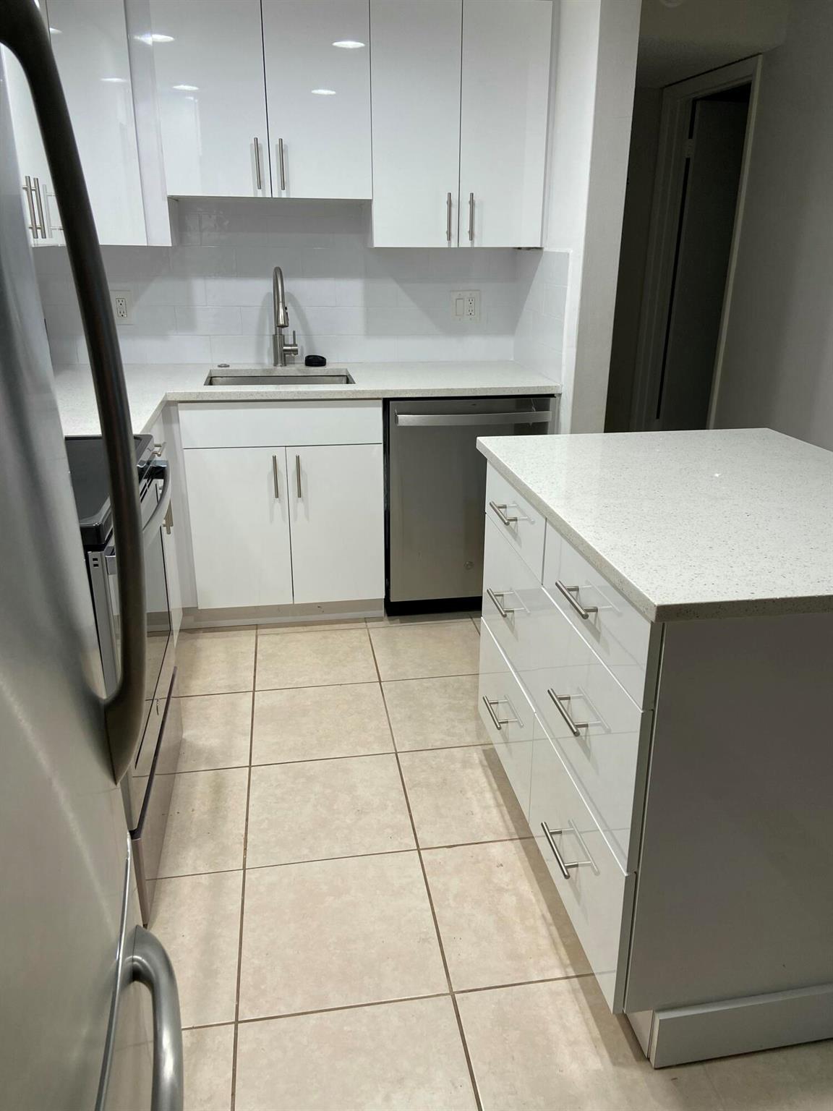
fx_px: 834
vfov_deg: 67.3
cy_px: 556
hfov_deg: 53.1
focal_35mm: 26
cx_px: 416
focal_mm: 4.25
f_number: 1.8
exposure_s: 1/60
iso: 64
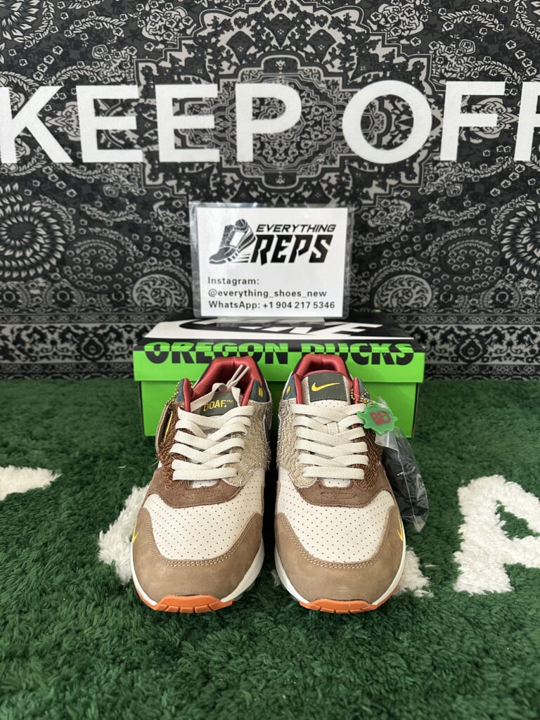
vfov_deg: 71.6
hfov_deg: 56.8
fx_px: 499
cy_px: 360
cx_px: 270
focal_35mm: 24
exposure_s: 1/50
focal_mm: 6.86
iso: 250
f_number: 1.78
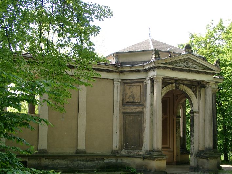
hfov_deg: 37.5
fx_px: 342
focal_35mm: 51
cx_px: 121
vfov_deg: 28.5
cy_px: 96
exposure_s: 1/128
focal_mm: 9.29
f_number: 4
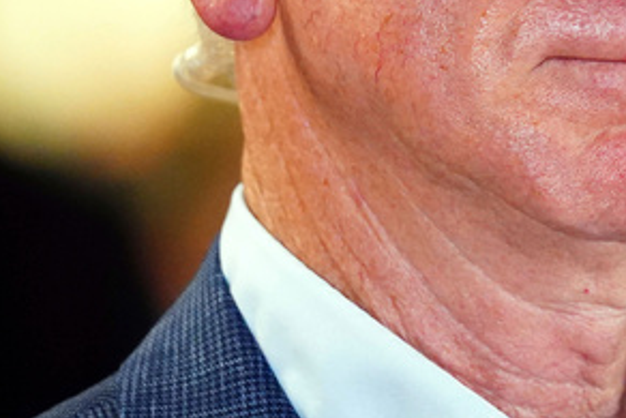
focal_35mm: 655
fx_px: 11395
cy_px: 53
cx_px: 780
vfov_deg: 2.1
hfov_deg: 3.1
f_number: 3.5
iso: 6400
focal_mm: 187
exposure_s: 1/500
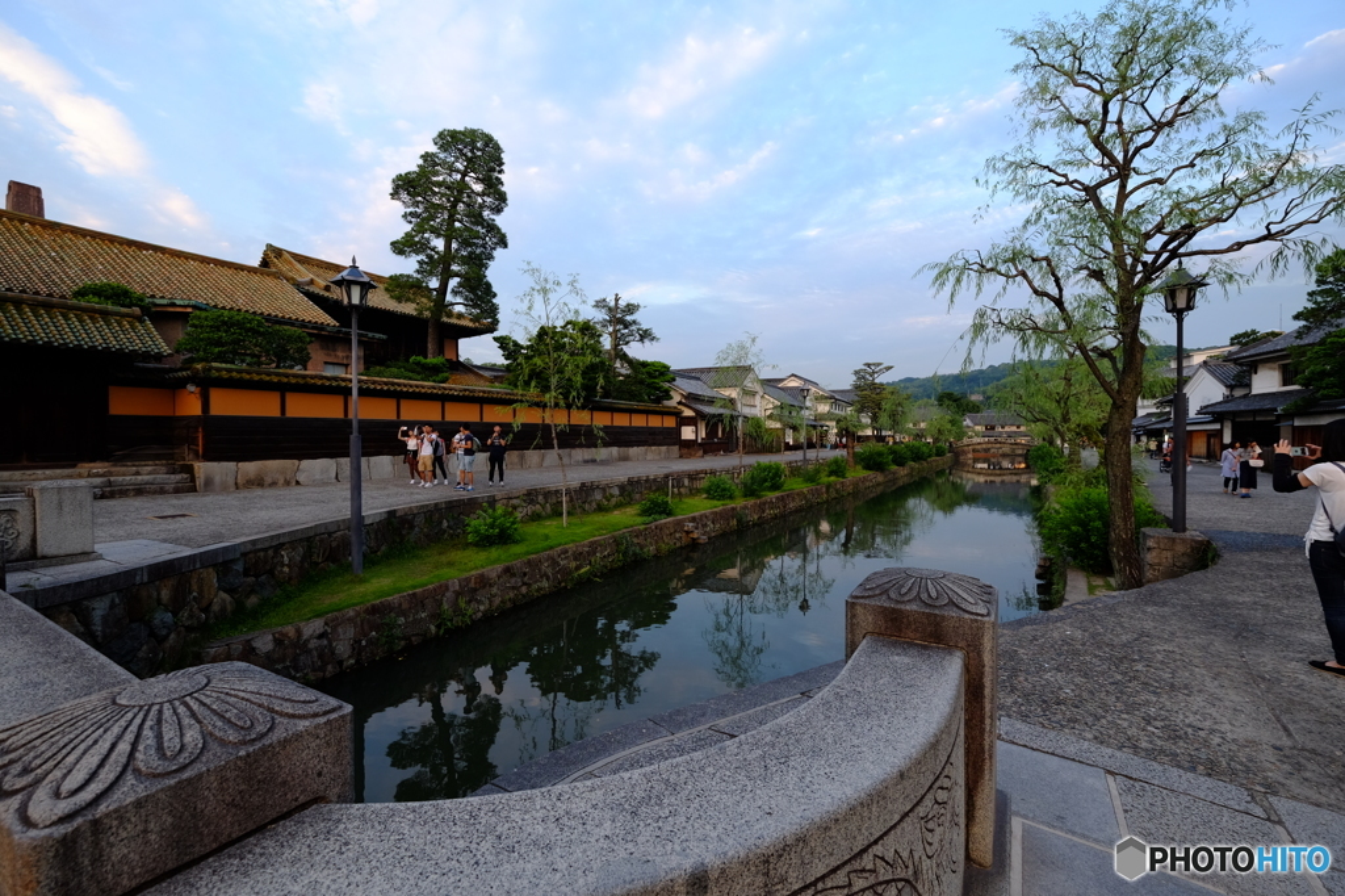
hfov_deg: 100.4
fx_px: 560
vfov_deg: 77.3
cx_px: 672
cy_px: 448
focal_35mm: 15
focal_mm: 10
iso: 250
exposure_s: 1/60
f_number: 4
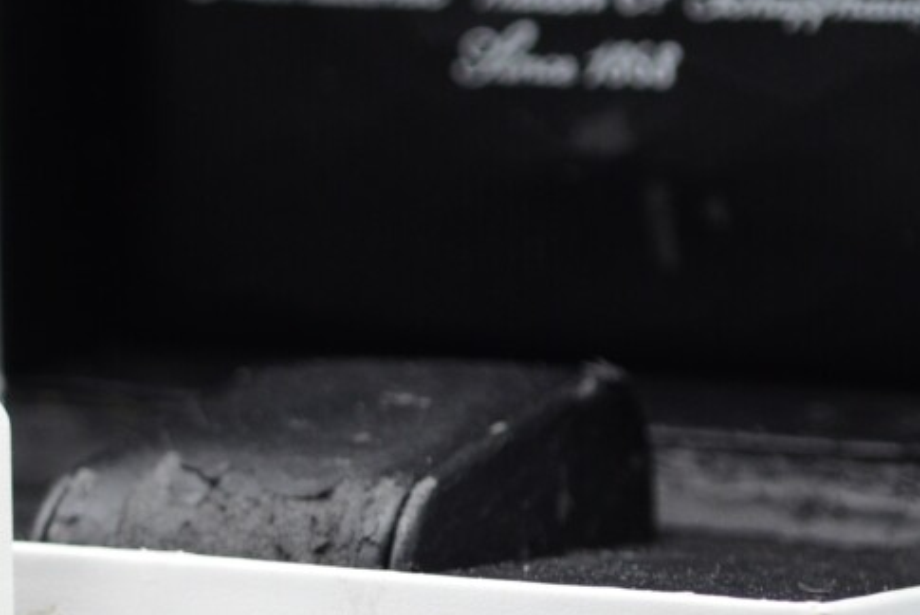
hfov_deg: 7.8
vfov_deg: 5.3
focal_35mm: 259
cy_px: 270
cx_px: -326
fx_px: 6623
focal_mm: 60
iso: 800
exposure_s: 1/400
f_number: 3.5
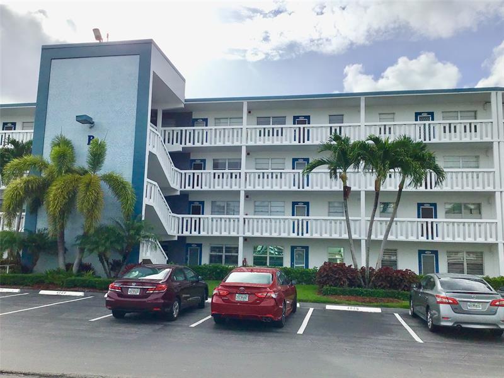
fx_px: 451
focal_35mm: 31
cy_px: 189
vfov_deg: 45.4
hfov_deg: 58.4
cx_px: 252
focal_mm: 3.3
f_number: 2.4
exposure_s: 1/2146
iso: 25
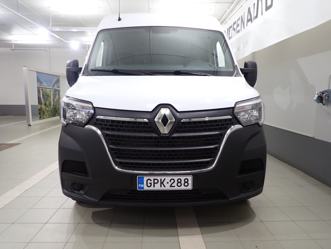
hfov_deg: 69.4
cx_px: 166
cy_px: 124
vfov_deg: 54.9
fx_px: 239
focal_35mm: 25
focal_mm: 4.5
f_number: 2
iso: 200
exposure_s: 1/60
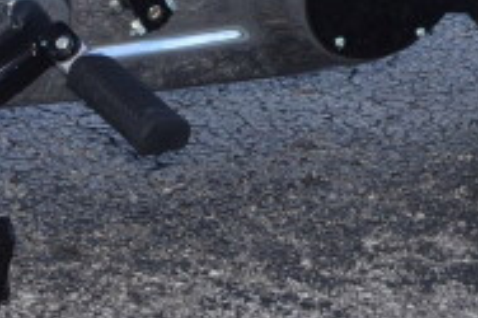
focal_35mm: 192
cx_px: -84
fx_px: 2547
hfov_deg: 10.6
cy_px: -555
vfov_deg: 6.6
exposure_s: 1/200
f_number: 5.6
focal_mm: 20
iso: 100
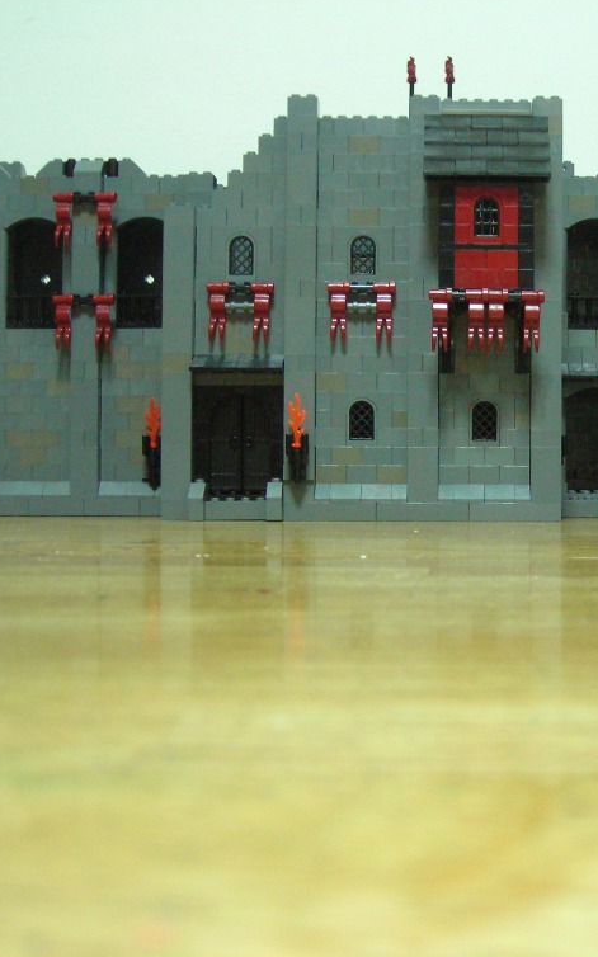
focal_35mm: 59
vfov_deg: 34.6
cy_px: 480
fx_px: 1539
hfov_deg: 21.5
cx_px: 528
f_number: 3.3
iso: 200
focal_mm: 6.8
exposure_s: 1/1.5
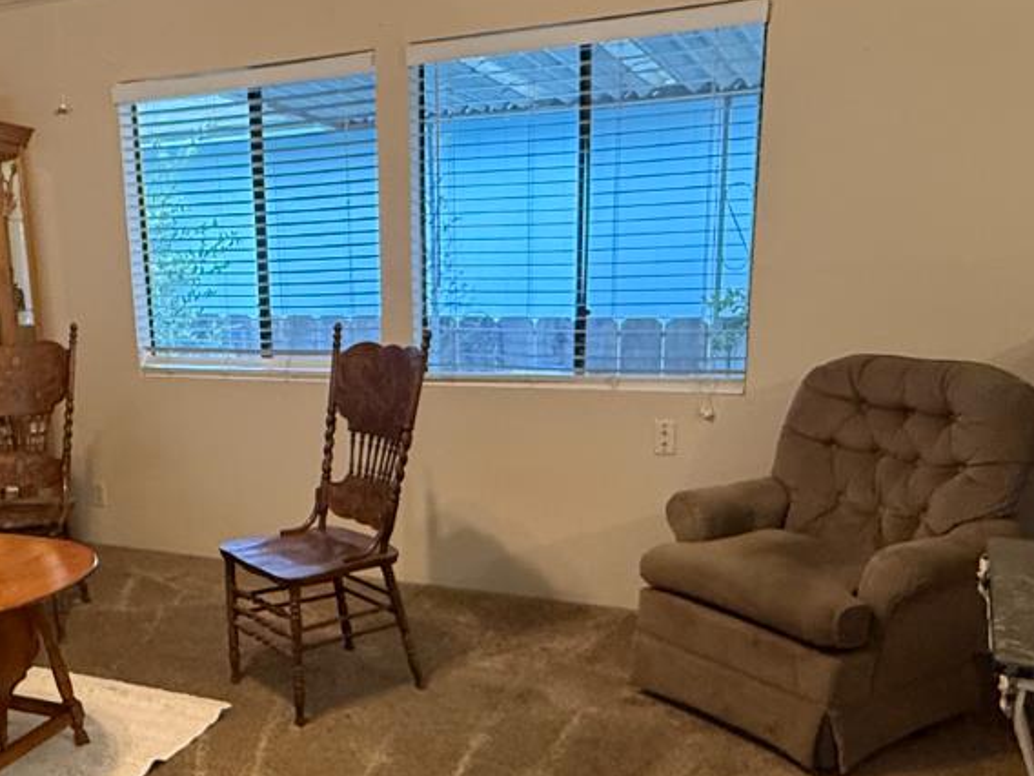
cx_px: 302
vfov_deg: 38.3
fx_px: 1105
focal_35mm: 37
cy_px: 507
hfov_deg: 48.8
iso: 500
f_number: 2.2
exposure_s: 1/60
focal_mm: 2.22
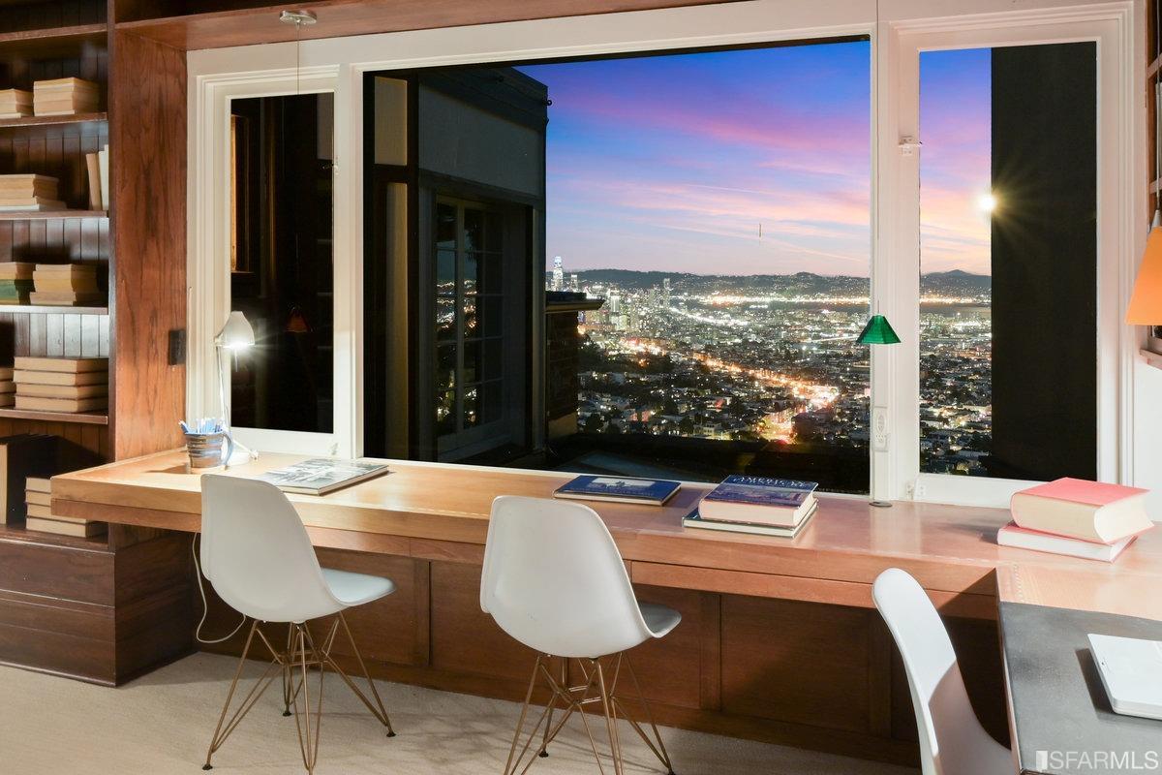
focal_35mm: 29
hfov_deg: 63.7
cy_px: 388
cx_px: 581
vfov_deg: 45.0
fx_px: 936
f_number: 11
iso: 400
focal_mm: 19.5
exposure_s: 2
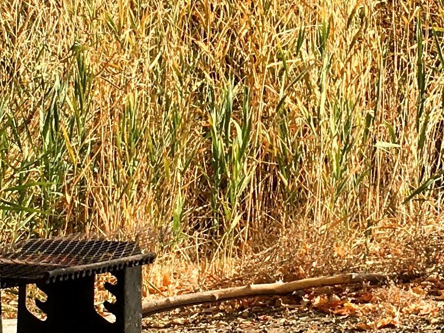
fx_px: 1847
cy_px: 110
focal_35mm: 144
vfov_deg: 10.3
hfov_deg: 13.7
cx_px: 274
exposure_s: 1/1425
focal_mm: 4.15
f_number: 2.2
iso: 25
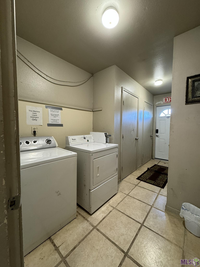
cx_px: 100
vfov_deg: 102.1
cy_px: 134
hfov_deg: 85.7
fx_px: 108
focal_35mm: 14
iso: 250
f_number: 2.2
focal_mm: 2.22
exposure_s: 1/60
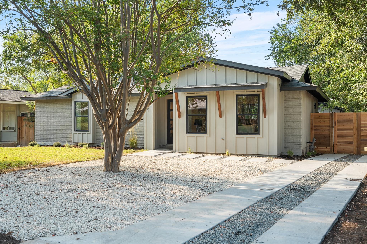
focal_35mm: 35
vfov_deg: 37.8
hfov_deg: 54.4
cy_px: 122
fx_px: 357
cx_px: 184
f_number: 8
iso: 100
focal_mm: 35
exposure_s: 1/8
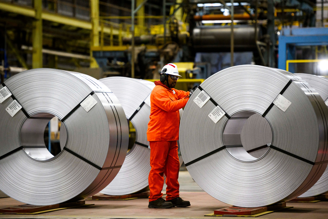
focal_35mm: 175
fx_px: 1594
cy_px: 110
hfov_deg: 11.7
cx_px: 164
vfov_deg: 7.8
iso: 3200
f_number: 2.8
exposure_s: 1/250
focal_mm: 175
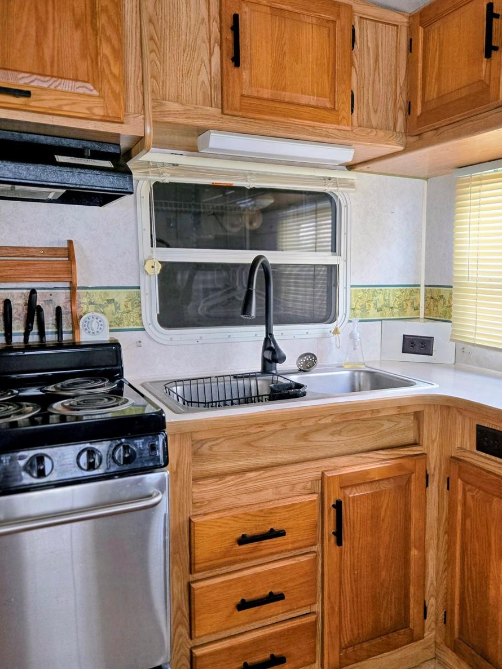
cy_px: 334
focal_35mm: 31
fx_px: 600
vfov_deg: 58.4
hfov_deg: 45.1
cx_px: 310
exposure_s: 1/120
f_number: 1.8
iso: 200
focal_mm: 5.4
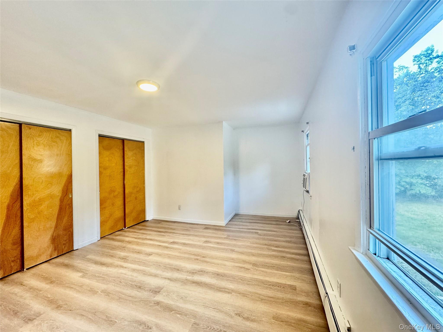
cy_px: 166
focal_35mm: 14
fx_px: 179
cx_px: 222
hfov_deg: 102.1
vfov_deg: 85.7
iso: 200
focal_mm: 2.22
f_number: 2.2
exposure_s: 1/60
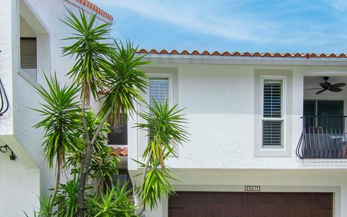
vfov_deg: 28.4
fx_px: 416
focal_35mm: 44
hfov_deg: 45.3
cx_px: 168
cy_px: 186
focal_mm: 16
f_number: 18
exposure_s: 1/250
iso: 800
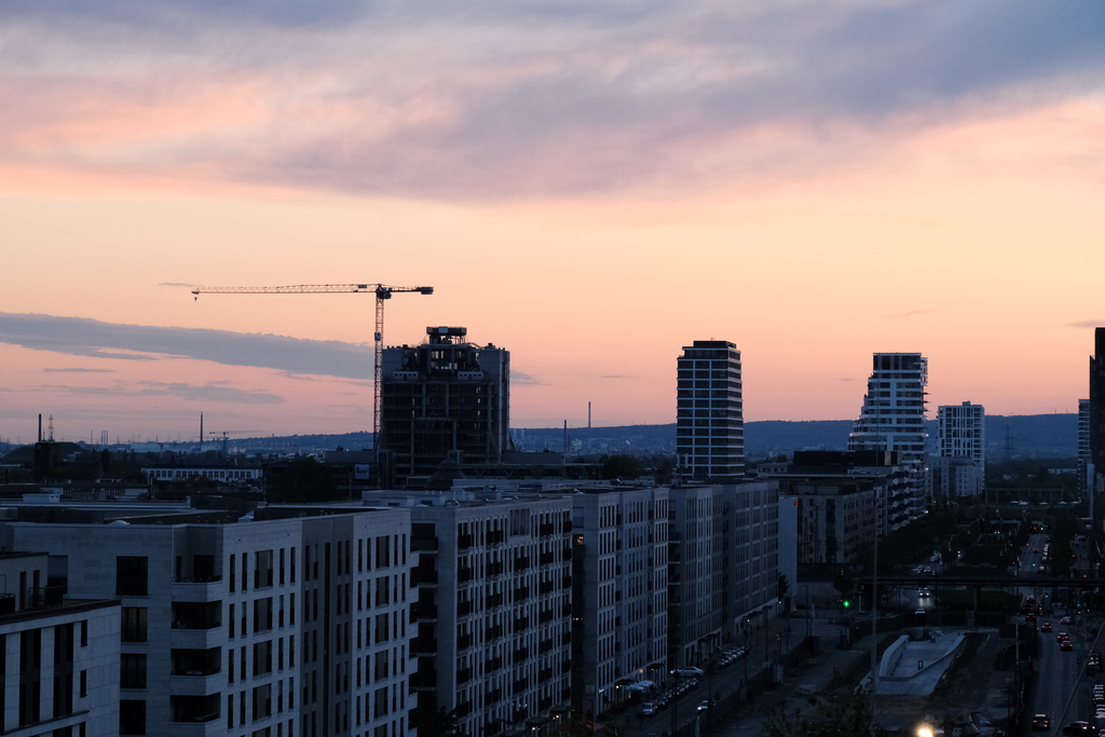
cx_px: 552
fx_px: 3223
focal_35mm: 105
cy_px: 368
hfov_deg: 19.5
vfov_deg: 13.0
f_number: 8
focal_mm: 70
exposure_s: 1/210
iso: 2500
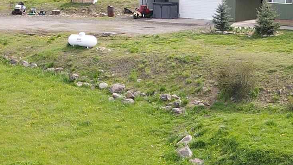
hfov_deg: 19.6
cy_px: 164
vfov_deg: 11.0
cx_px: 159
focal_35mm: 109
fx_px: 847
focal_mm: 4.5
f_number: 2.8
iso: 100
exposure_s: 1/250
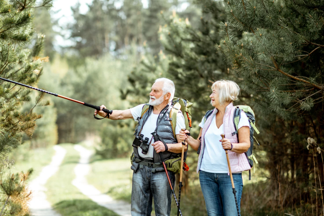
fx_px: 999
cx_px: 158
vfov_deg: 12.3
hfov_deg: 18.4
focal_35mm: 111
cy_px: 136
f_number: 1.8
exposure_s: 1/1000
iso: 125
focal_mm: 85
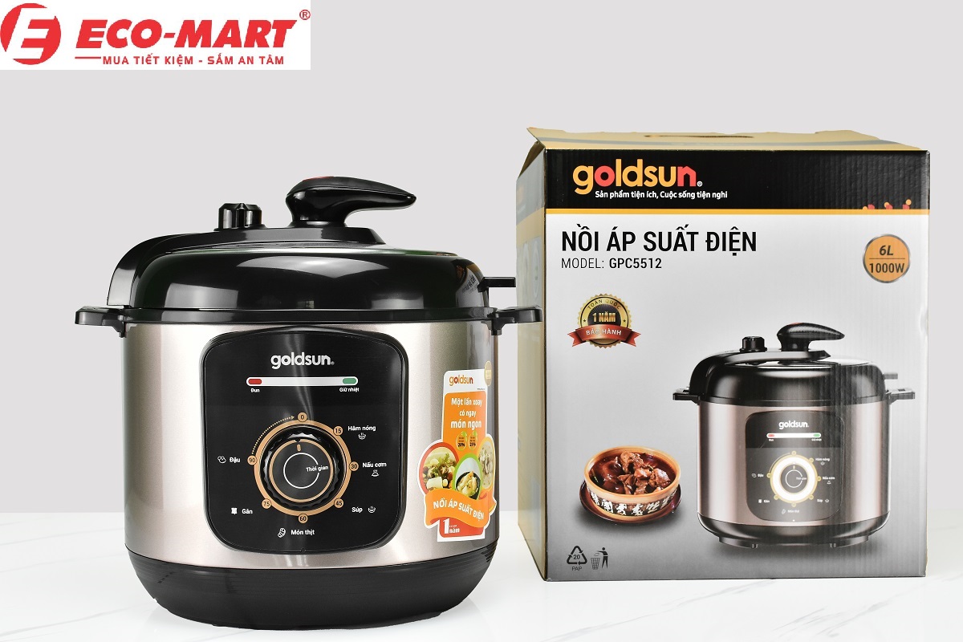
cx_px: 482
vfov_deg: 25.8
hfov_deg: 37.9
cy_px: 321
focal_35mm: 52
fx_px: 1404
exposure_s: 1/80
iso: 560
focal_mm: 35
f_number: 8
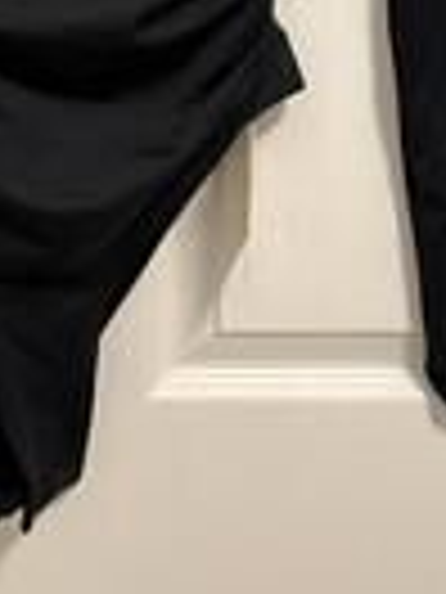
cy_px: -194
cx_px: 131
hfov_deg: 19.5
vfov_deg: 22.9
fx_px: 1288
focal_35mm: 75
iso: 320
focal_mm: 5.96
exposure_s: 1/60
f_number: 1.6
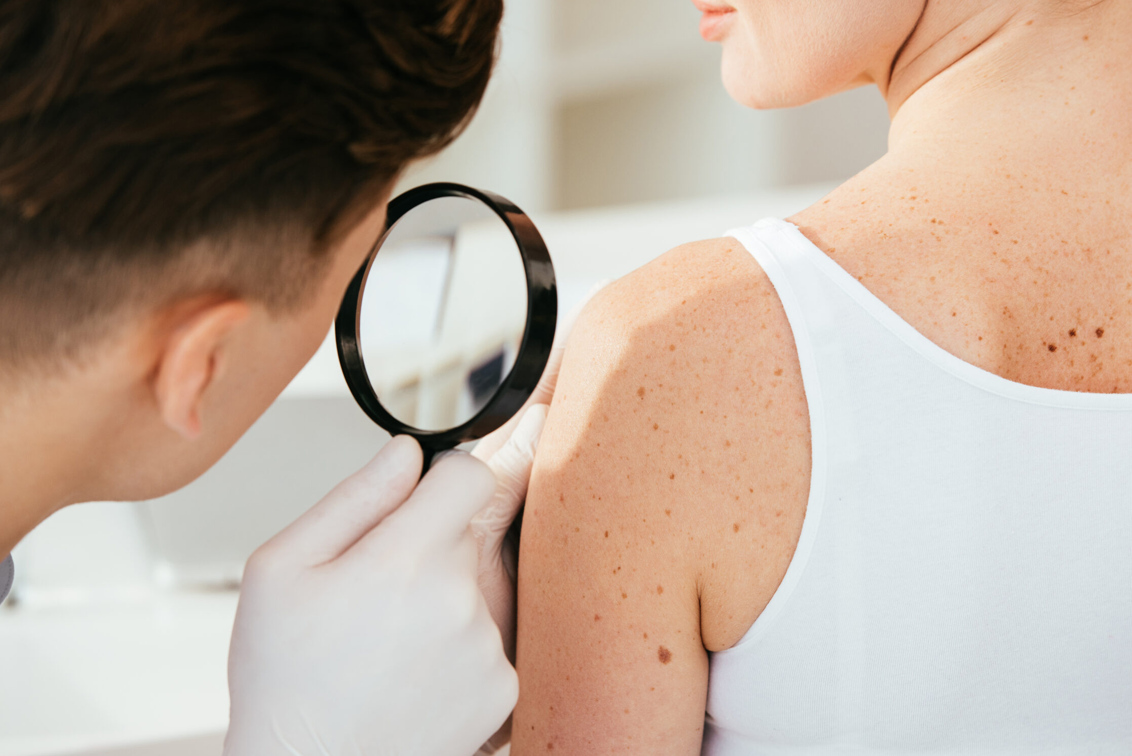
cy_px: 337
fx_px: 5032
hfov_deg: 12.8
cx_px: 583
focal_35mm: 160
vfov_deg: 8.6
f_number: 5
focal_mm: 140
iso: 320
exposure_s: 1/200
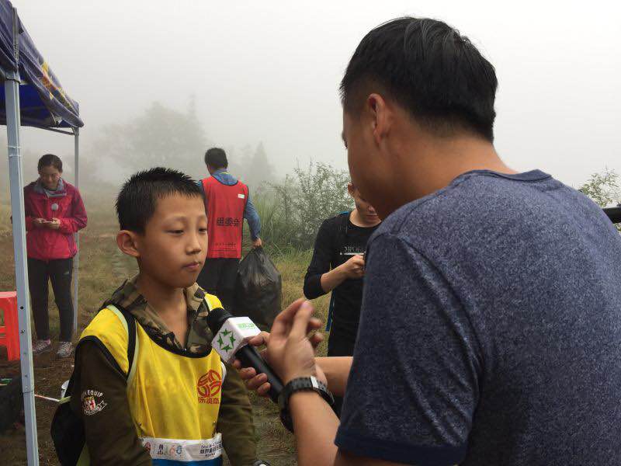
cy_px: 233
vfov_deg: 48.2
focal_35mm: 29
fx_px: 520
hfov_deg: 61.7
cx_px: 310
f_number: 2.2
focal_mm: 4.15
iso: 32
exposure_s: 1/100
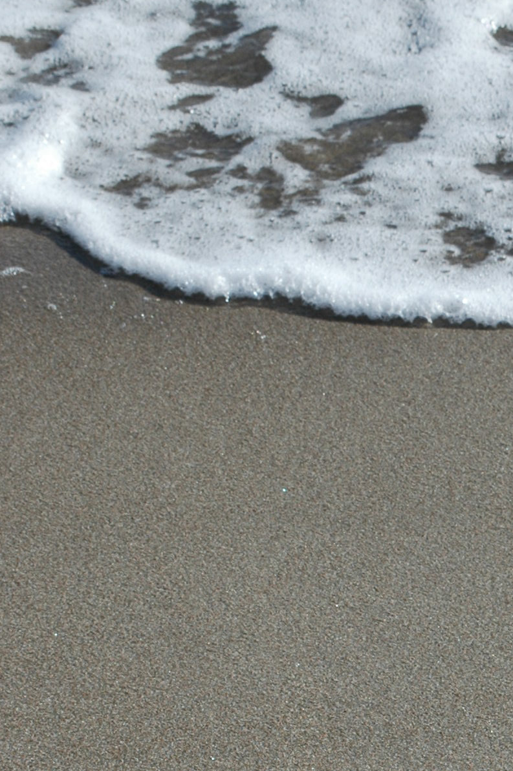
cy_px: 667
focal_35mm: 227
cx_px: 595
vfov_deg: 9.0
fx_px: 4862
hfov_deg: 6.0
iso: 200
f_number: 10
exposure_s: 1/400
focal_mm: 60
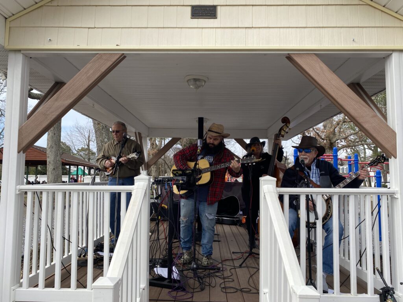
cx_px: 202
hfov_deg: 67.3
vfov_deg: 53.1
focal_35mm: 26
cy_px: 151
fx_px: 303
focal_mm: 4.25
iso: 32
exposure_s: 1/1147
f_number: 1.8
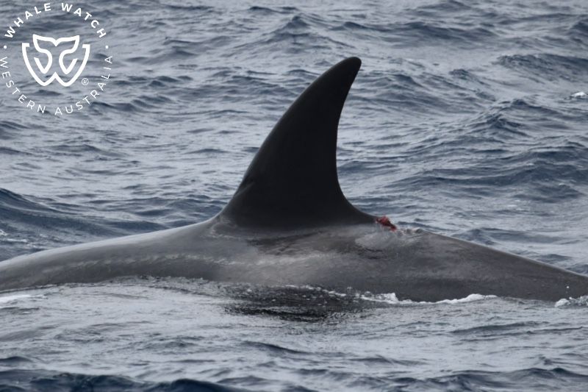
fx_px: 9797
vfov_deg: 2.3
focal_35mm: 600
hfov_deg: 3.4
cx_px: 294
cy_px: 196
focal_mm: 600
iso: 900
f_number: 6.3
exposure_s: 1/8000
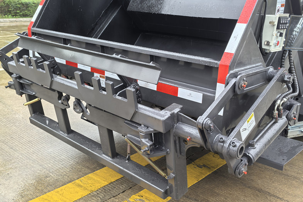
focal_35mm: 37
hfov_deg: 51.9
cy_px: 95
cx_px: 151
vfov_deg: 35.9
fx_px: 311
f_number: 2
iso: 50
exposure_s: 1/163
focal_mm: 5.75
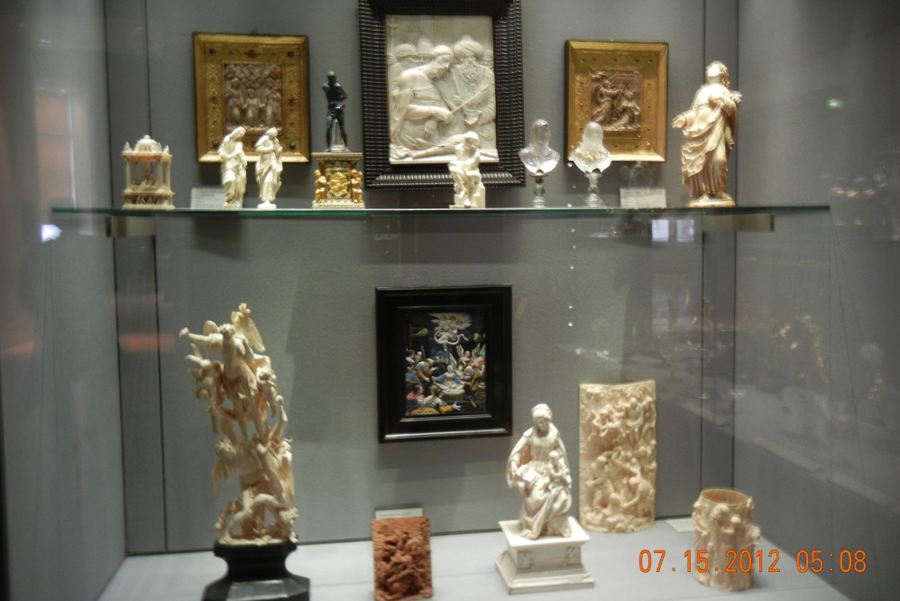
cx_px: 461
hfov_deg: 58.7
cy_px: 287
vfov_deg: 41.1
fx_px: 800
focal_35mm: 32
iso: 200
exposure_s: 1/4.7
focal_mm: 5.4
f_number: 3.5
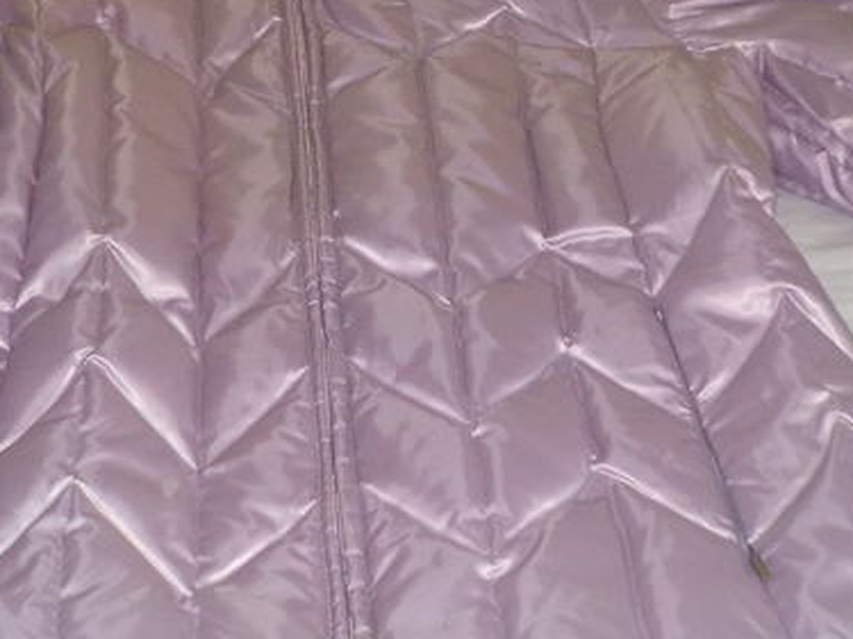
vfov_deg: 18.3
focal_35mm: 80
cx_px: 387
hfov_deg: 24.4
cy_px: 164
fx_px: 1971
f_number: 3.3
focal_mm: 4.1
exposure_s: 1/30
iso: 200
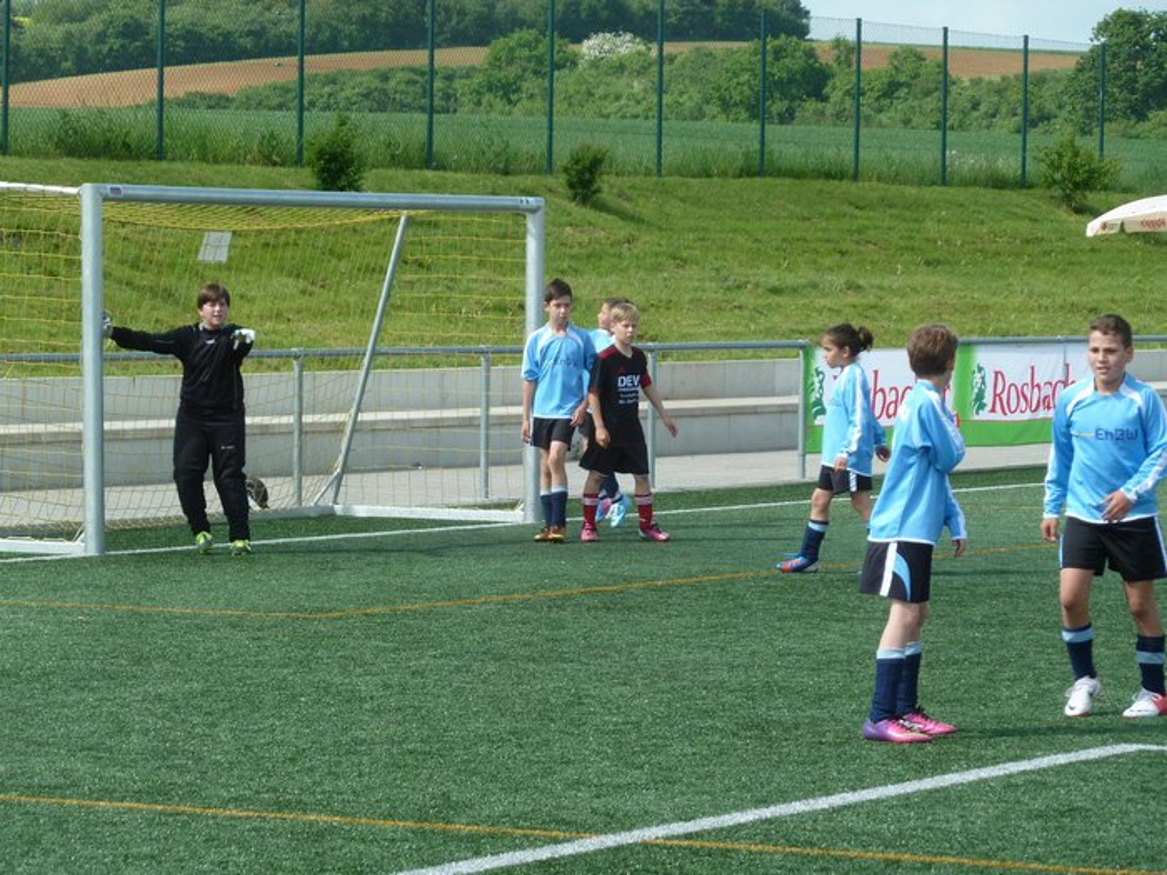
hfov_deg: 11.7
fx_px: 5697
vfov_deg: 8.8
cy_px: 438
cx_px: 584
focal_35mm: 169
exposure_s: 1/250
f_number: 4.5
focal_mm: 27.8
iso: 80
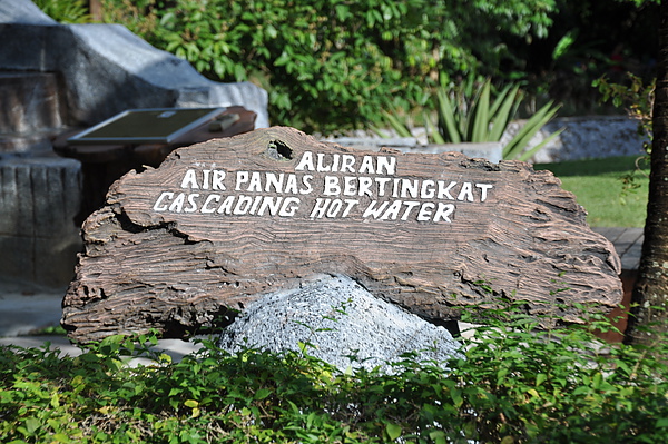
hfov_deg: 27.0
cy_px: 222
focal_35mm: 75
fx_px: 1390
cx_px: 334
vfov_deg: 18.2
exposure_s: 1/500
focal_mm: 50
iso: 200
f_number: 5
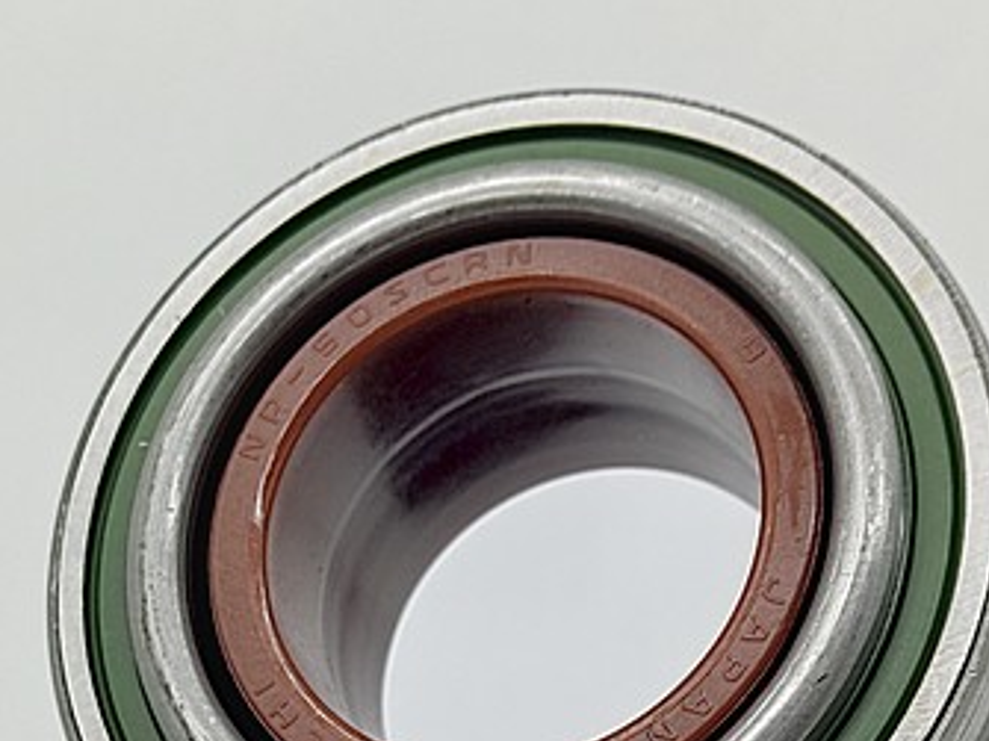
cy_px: 964
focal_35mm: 101
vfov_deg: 14.1
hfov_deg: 19.4
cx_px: 357
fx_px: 2885
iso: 100
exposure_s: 1/109
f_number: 1.79
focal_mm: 4.74
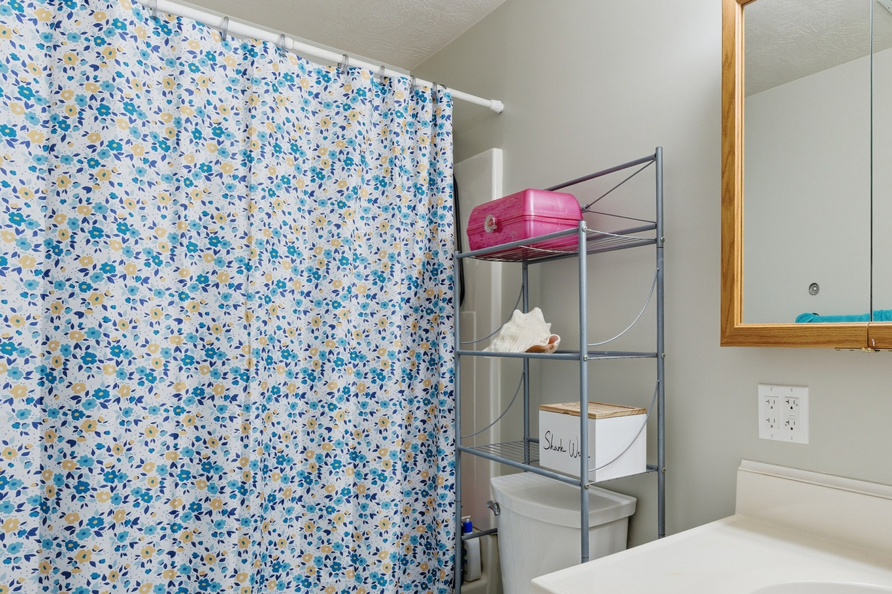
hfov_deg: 71.2
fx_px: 594
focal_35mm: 24
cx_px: 607
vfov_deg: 52.8
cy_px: 346
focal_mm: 16
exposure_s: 1/125
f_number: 9
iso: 250
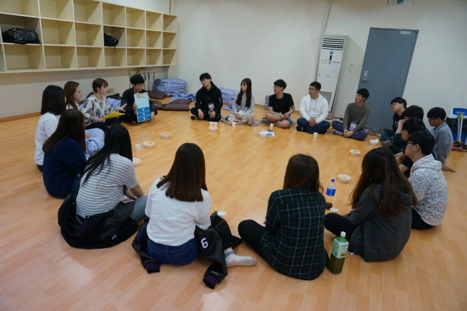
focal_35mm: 24
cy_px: 156
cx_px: 234
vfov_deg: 53.0
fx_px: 311
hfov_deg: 73.8
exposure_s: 1/160
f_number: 4
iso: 2000
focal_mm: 16
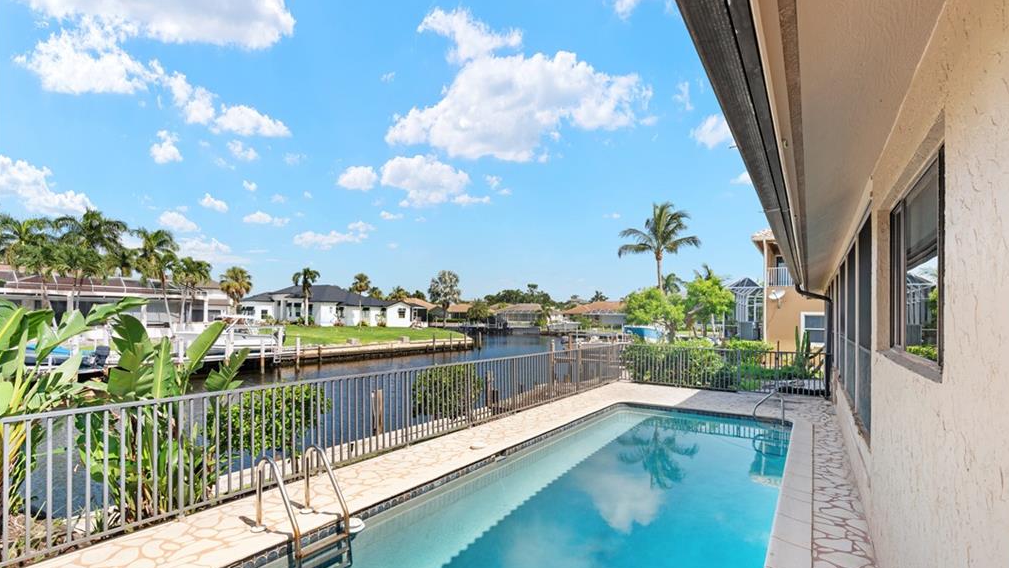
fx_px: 455
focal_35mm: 17
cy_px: 307
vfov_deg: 63.9
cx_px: 506
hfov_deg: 95.9
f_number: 9
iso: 100
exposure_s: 1/25
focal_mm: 16
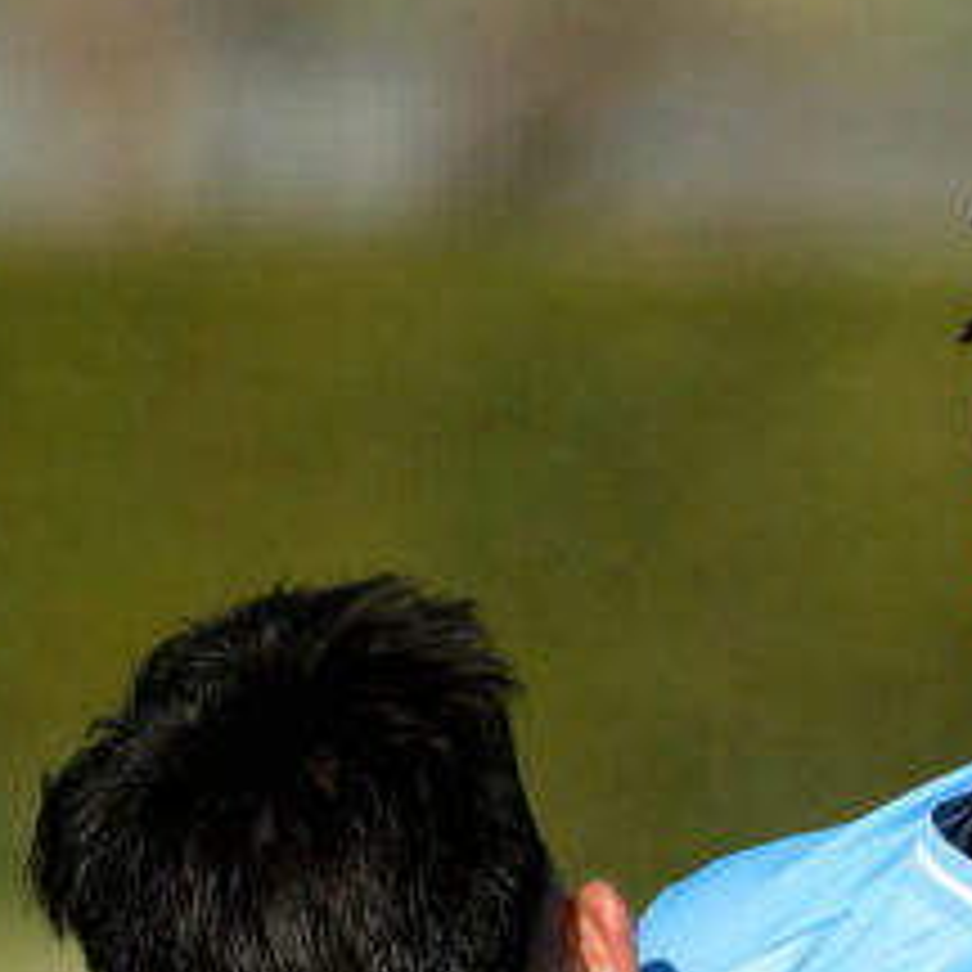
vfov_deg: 1.7
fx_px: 33293
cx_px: 1017
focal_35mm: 1048
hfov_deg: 1.7
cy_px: 1357
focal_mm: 260
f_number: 4
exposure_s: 1/4000
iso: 320
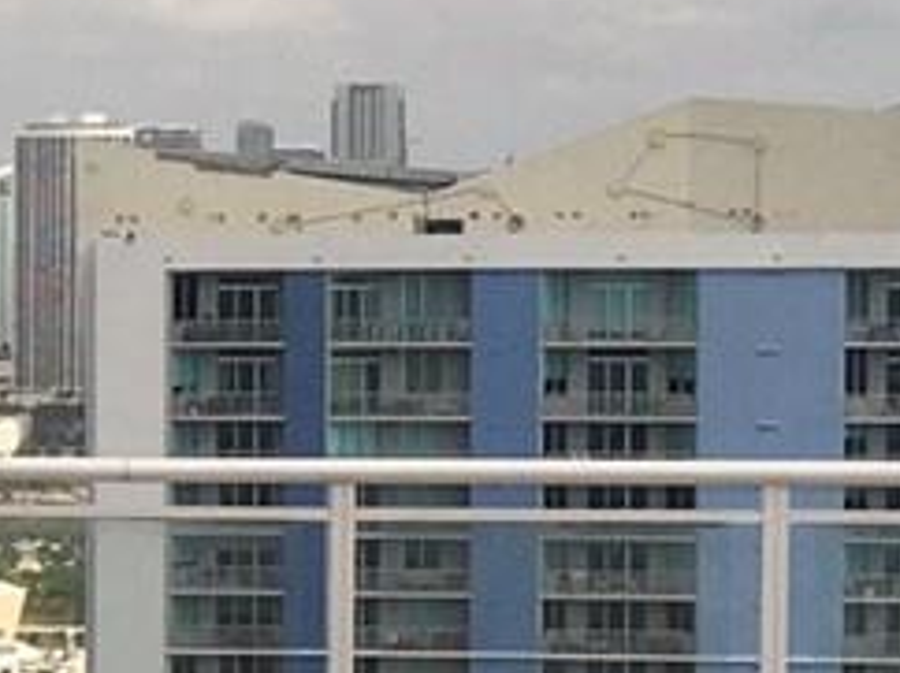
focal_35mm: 192
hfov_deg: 9.7
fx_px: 4987
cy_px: 446
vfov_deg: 7.7
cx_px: -852
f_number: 2.2
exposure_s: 1/2564
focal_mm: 4.15
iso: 25
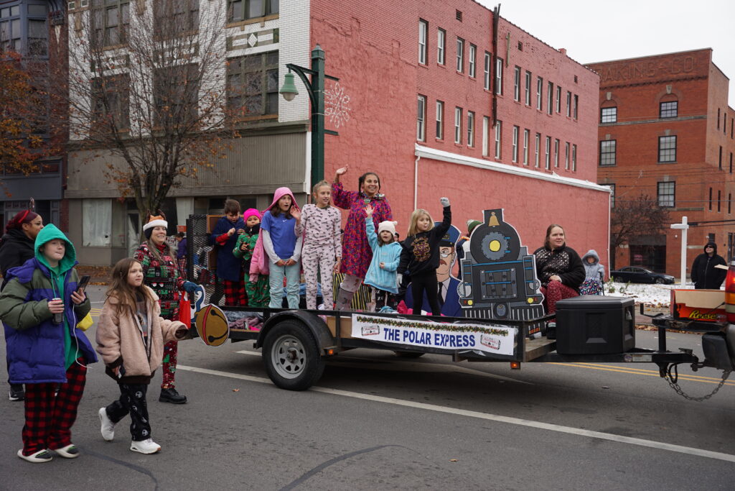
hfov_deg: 51.9
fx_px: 755
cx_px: 368
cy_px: 246
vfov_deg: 36.0
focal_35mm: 37
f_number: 4
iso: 100
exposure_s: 1/160
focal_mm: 37
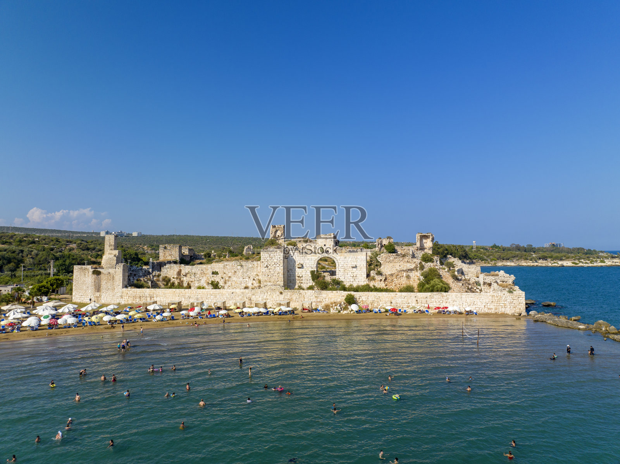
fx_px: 430
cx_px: 310
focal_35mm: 24
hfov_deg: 71.6
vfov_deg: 56.8
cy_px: 232
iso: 100
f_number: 2.8
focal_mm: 12.29
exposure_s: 1/240
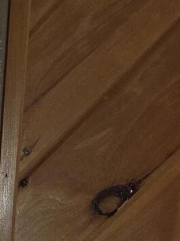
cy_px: 526
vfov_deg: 12.7
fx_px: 902
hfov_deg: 10.5
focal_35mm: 130
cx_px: -175
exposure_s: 1/60
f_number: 1.8
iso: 125
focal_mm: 5.4
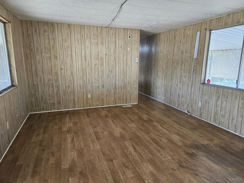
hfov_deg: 73.9
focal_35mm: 23
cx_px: 122
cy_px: 92
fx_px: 162
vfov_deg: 58.9
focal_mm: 5.4
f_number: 1.8
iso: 1000
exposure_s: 1/120
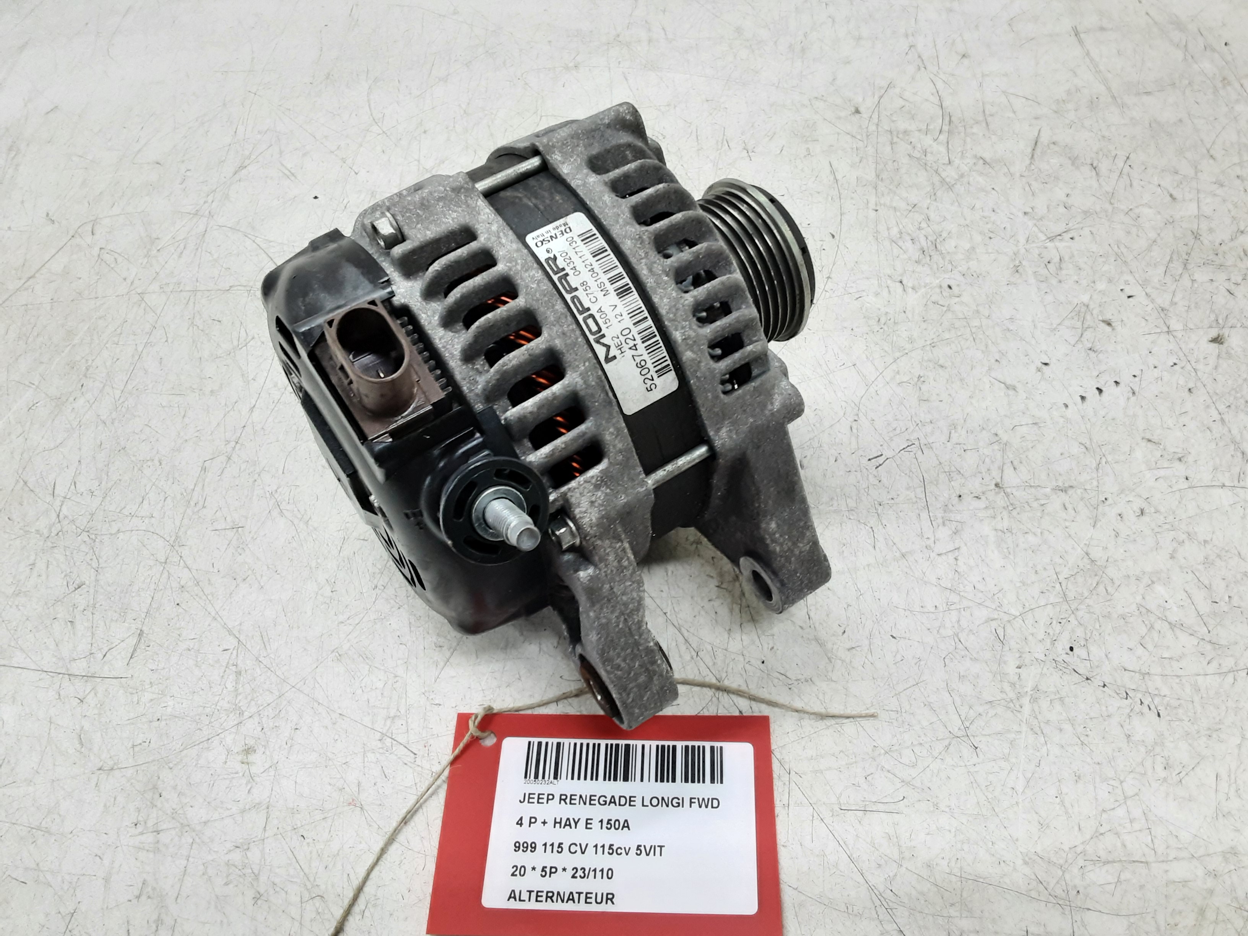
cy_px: 468
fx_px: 973
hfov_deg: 65.3
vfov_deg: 51.4
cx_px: 624
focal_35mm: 27
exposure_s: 1/50
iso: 100
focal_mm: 2.91
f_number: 1.9
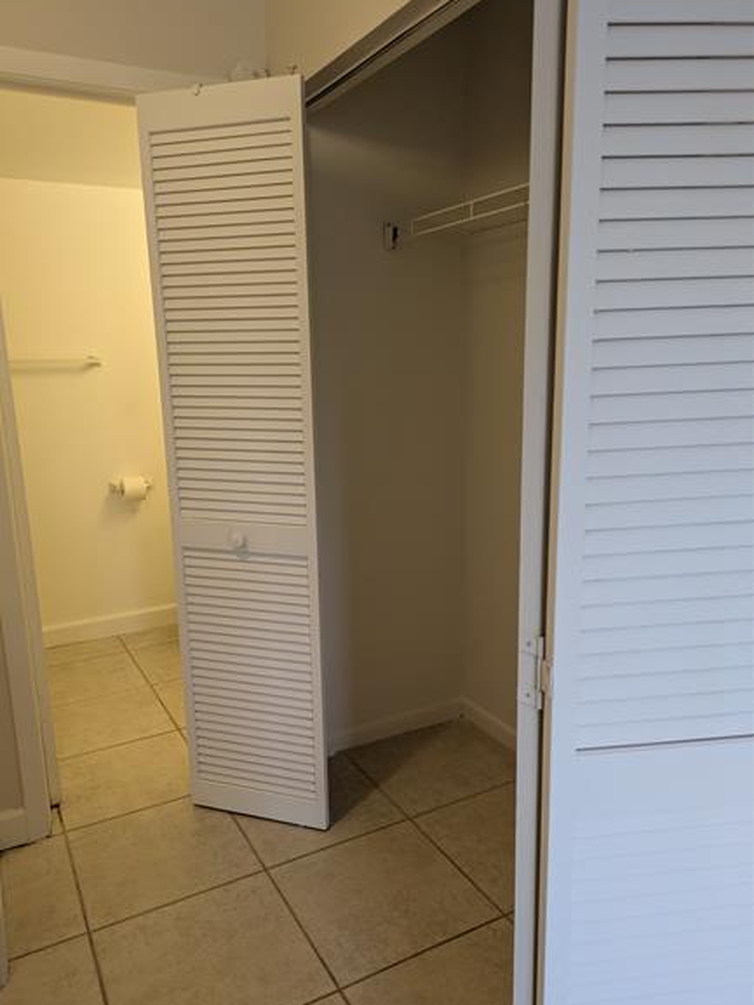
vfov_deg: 67.3
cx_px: 364
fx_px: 755
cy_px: 507
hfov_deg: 53.1
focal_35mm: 26
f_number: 1.89
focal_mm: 5.43
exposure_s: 1/120
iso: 279
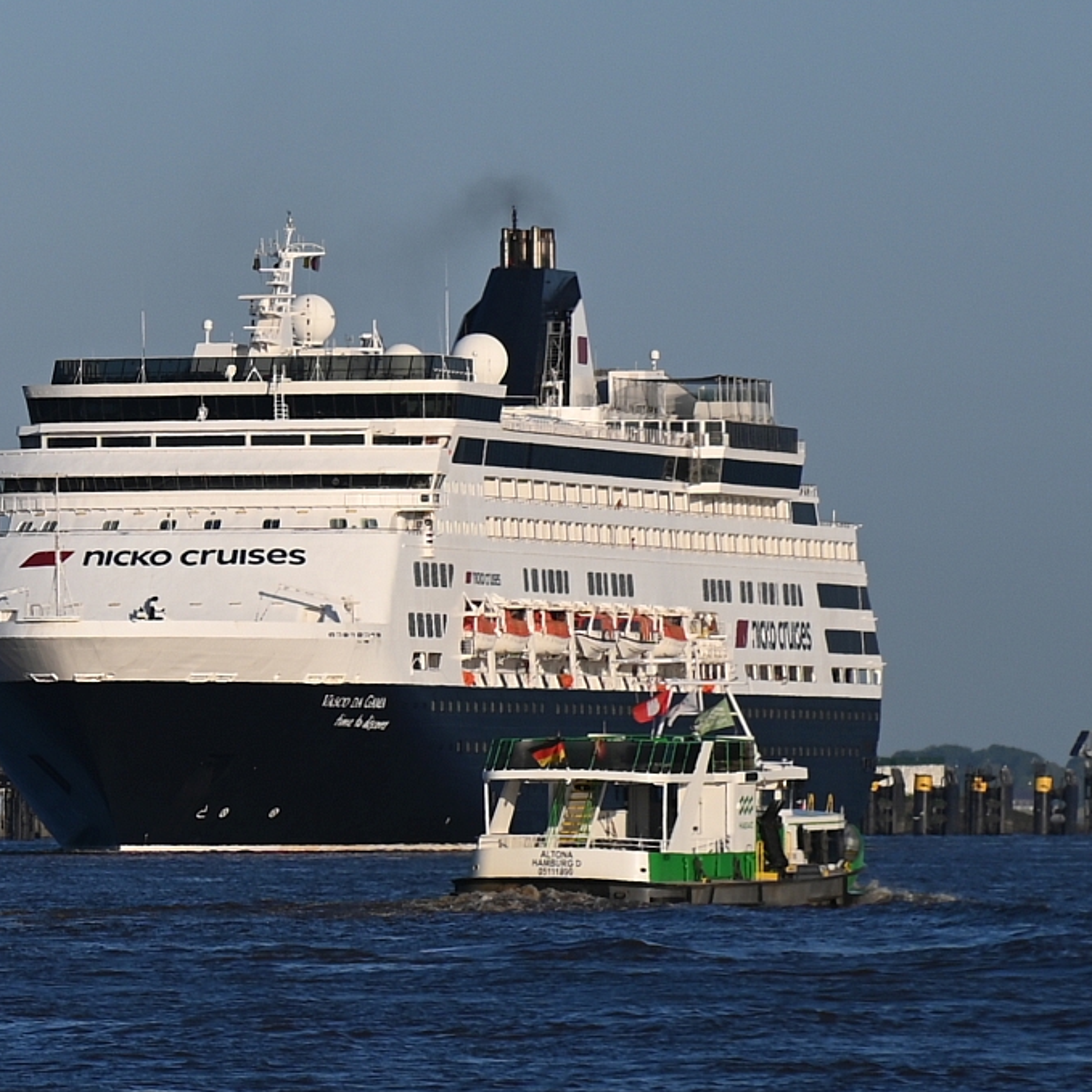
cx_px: 426
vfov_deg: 11.3
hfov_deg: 11.3
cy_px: 543
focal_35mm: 154
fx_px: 5496
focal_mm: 120
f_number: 5.6
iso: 100
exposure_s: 1/640
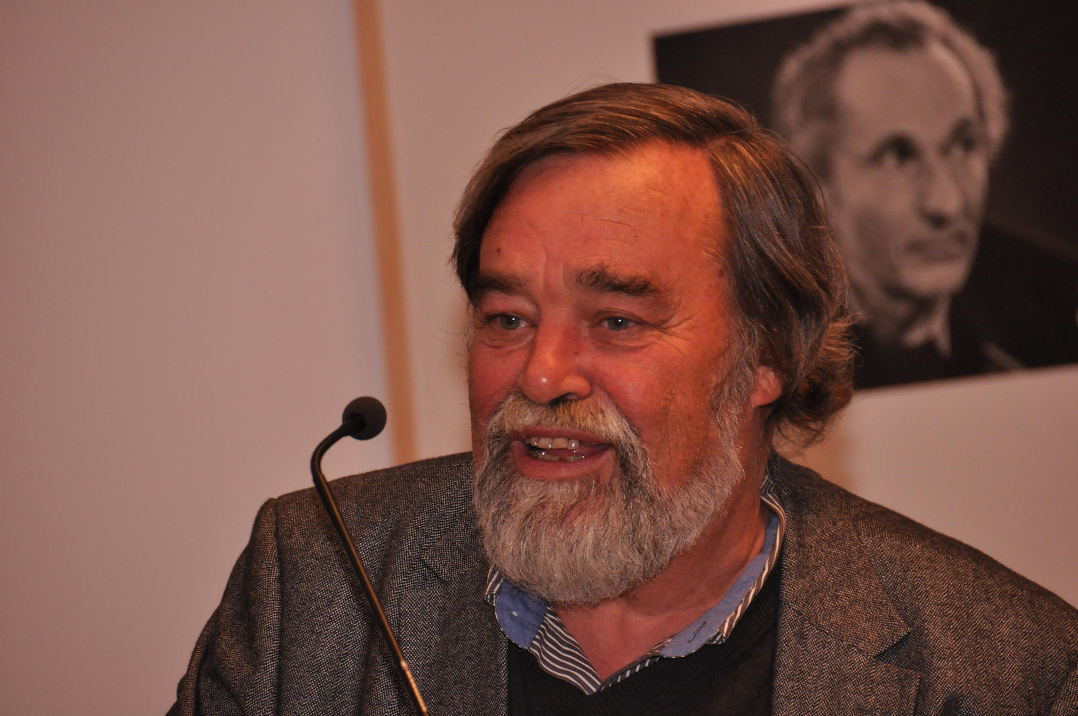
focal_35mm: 450
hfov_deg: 4.6
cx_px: 539
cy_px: 358
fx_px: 13457
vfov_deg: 3.0
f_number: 5.6
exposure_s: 1/100
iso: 1000
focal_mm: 300
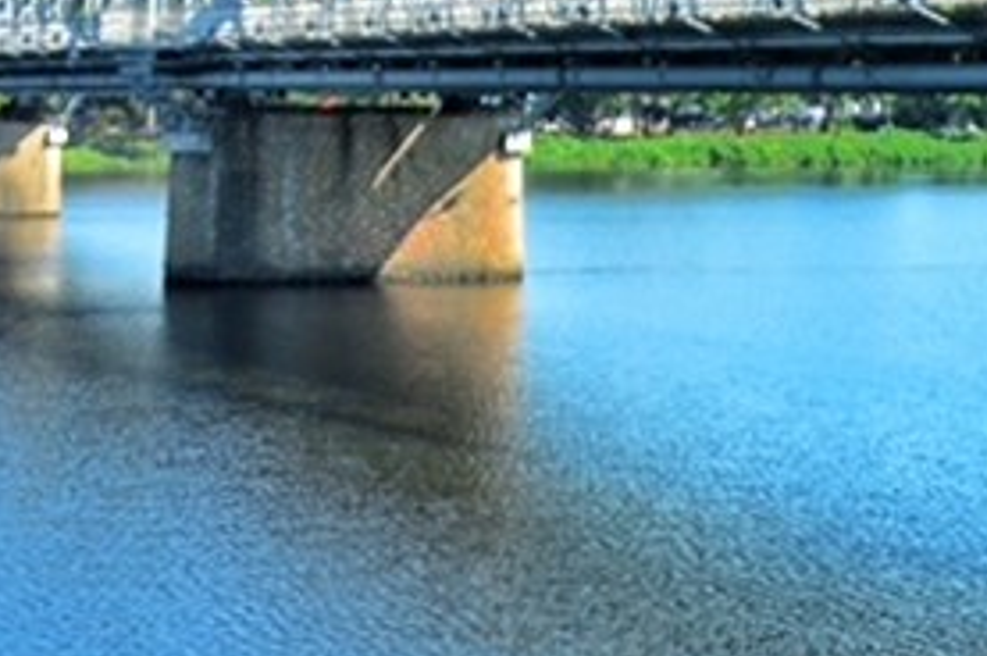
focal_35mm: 117
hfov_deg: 16.4
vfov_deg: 10.9
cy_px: -515
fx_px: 3204
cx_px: 1326
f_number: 3.5
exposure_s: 1/320
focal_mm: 18
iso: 100
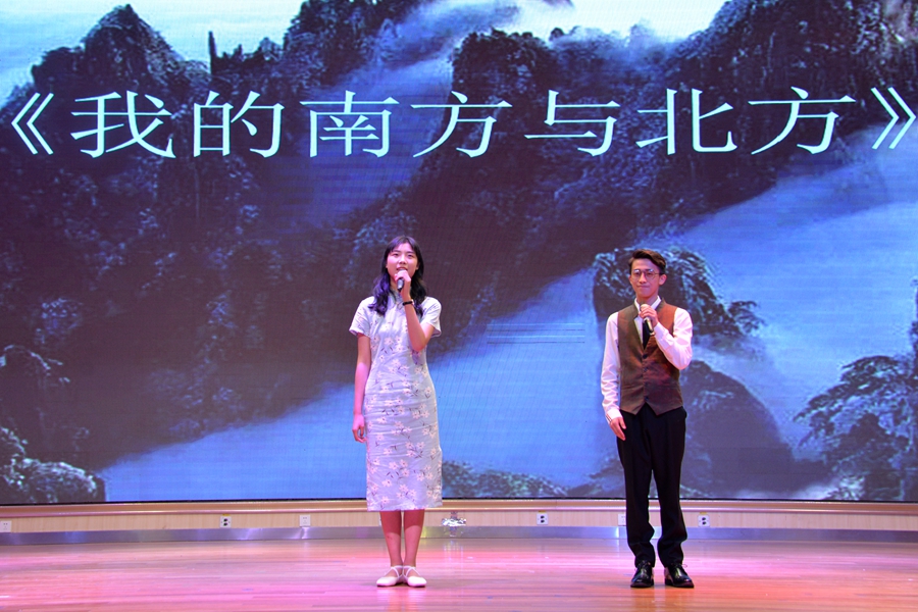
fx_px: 1428
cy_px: 306
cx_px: 459
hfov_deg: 35.6
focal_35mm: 56
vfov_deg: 24.2
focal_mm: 56
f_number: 4.5
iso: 800
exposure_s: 1/60
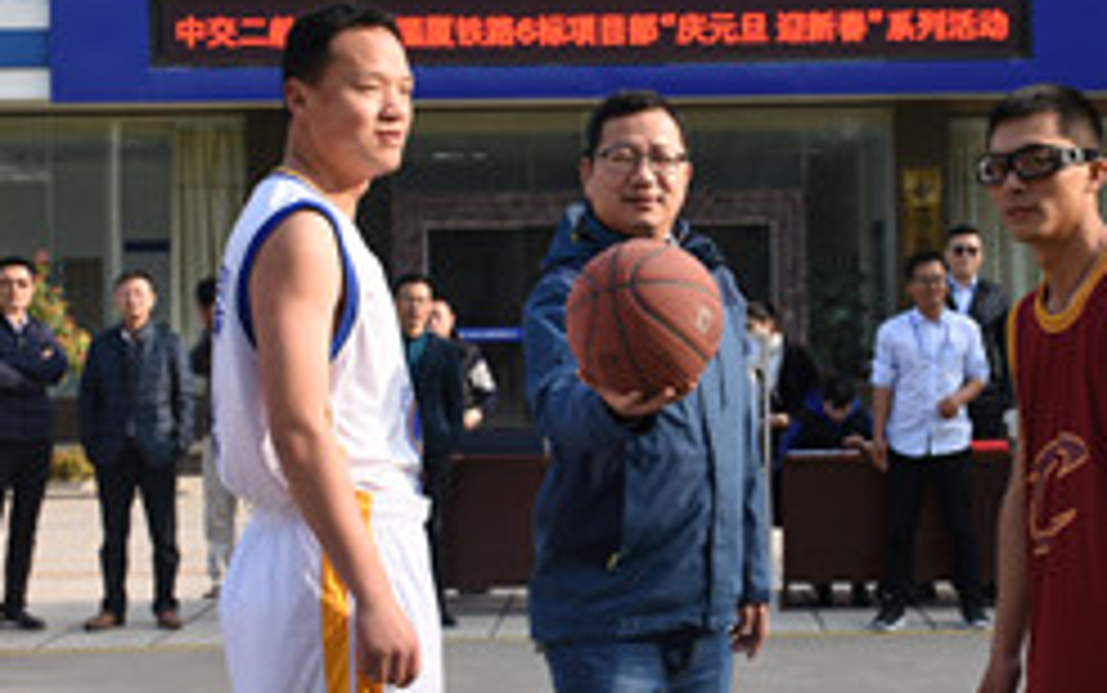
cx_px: 720
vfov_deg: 15.6
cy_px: 320
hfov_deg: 24.5
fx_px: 2535
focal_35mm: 84
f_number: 6.3
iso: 100
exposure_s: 1/160
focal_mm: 30
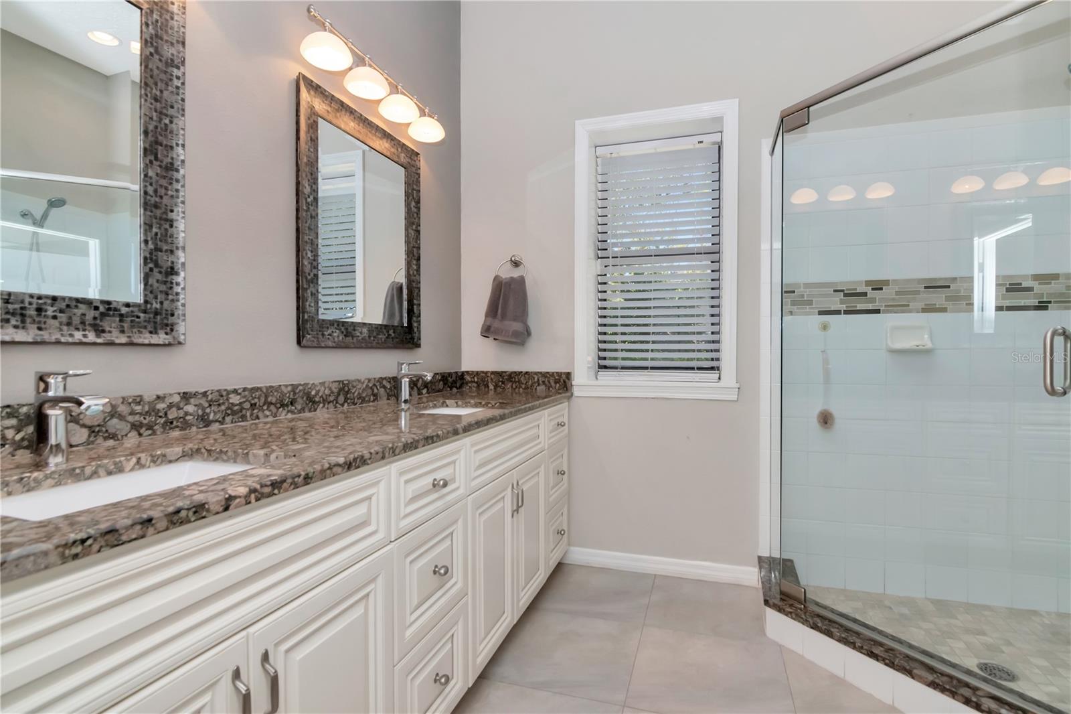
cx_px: 536
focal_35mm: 16
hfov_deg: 95.0
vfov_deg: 72.0
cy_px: 357
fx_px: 491
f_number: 9
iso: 1000
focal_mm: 11
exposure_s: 1/200
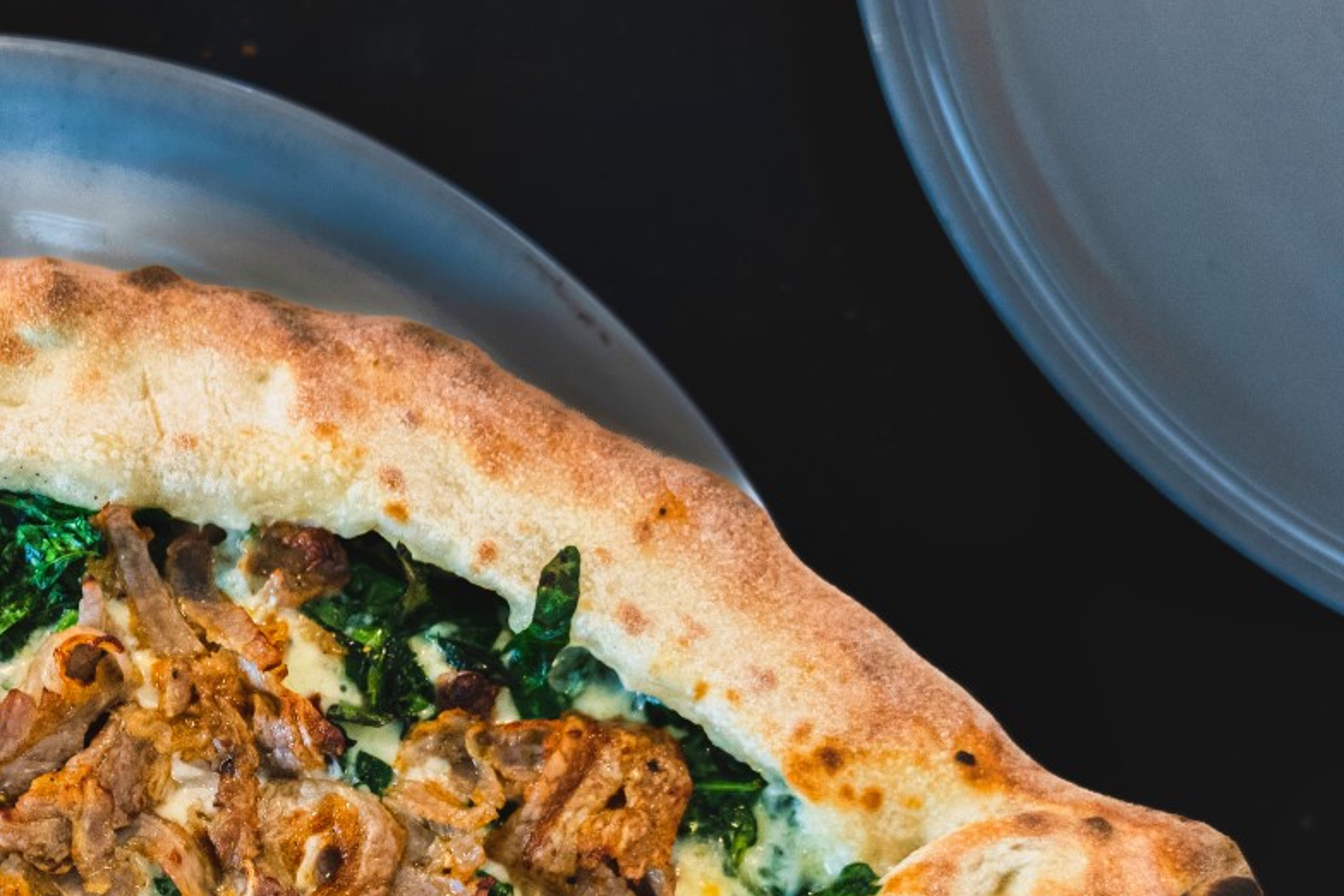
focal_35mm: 61
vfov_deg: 21.5
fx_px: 2271
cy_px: 918
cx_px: 194
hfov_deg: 31.7
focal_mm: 29.4
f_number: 2.8
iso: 2500
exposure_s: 1/250
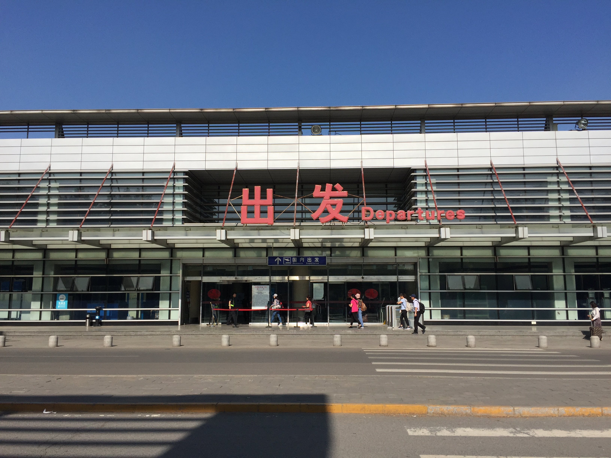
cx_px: 306
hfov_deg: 61.7
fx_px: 512
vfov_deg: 48.2
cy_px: 229
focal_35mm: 29
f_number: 2.2
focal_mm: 4.15
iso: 32
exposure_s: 1/3968
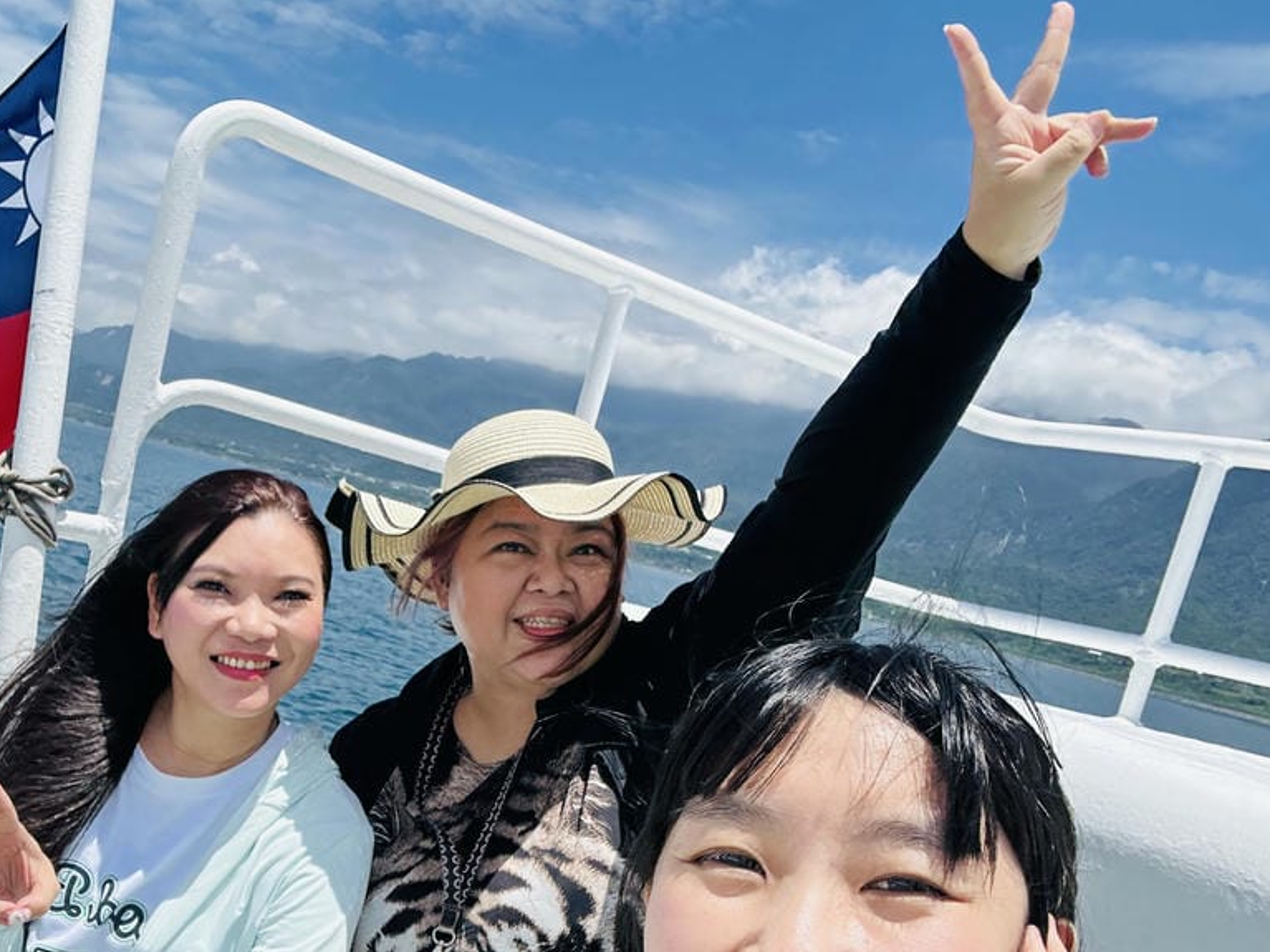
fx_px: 1321
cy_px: 690
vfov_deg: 38.8
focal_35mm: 36
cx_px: 373
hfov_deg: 50.0
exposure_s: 1/1383
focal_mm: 2.69
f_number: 1.9
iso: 25
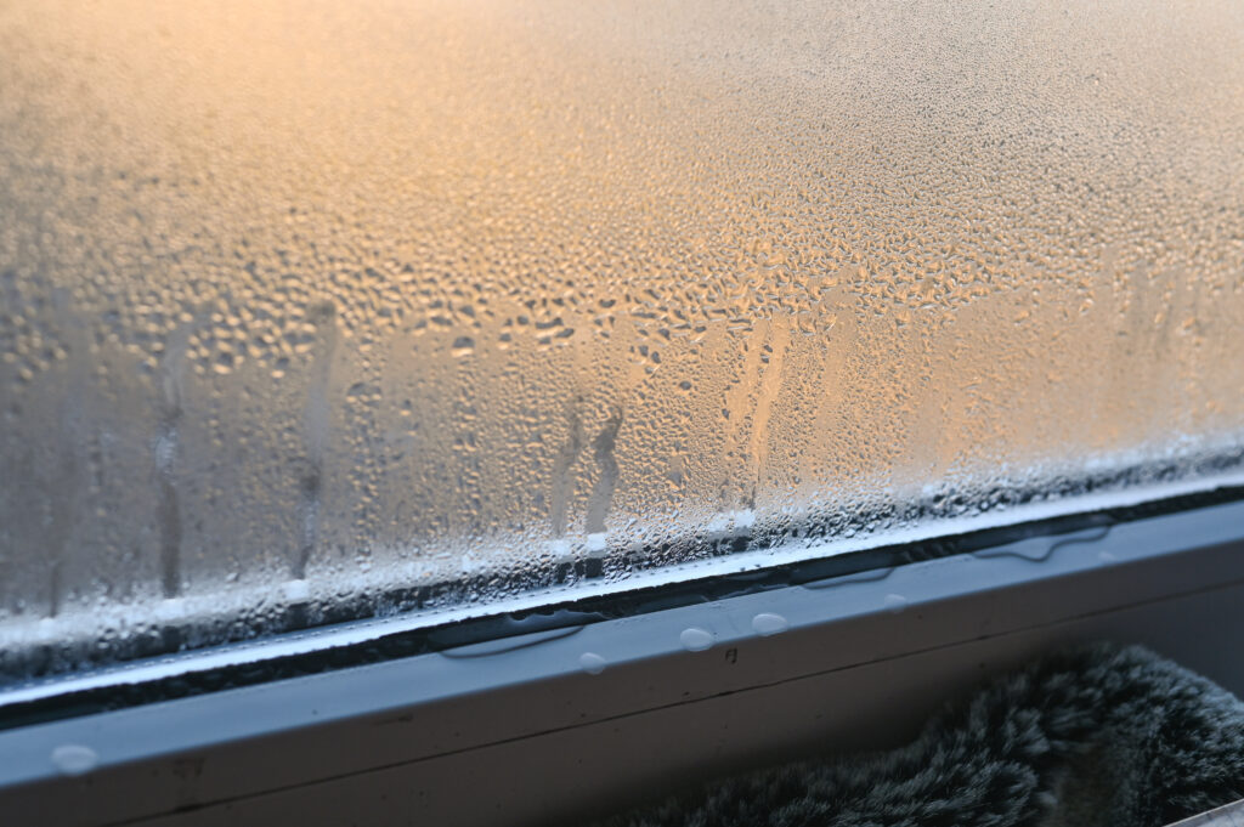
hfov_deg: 39.6
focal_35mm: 50
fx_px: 1726
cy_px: 414
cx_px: 622
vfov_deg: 26.9
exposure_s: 1/200
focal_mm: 50
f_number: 7.1
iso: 320
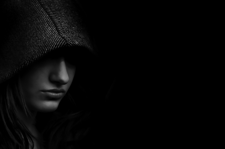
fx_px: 375
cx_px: 112
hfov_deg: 33.4
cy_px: 74
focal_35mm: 60
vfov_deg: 22.6
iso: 200
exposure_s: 1/13
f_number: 5.6
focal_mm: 40
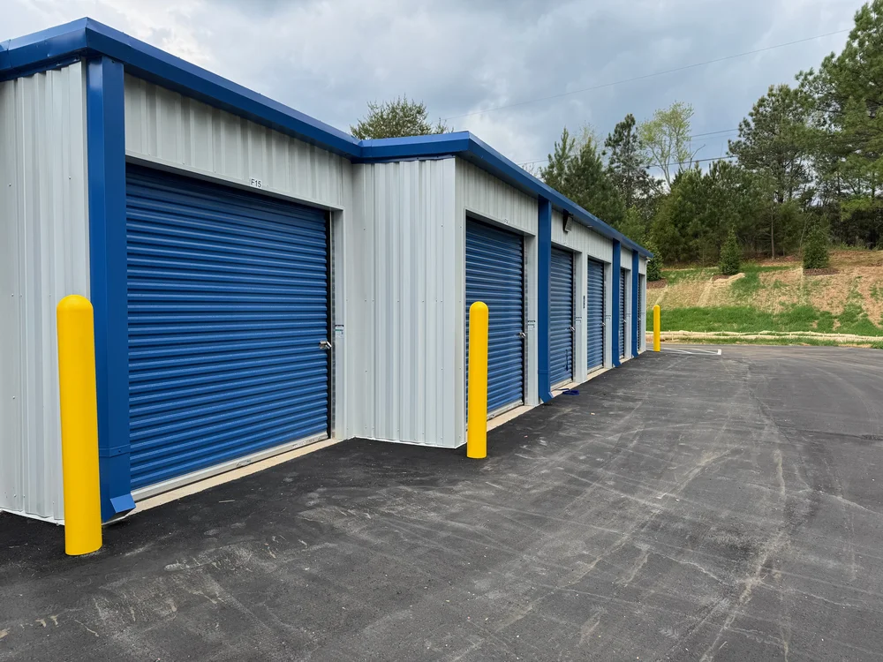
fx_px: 612
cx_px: 442
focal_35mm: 24
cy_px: 331
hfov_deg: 71.6
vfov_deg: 56.8
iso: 80
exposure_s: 1/1261
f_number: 1.78
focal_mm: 6.76
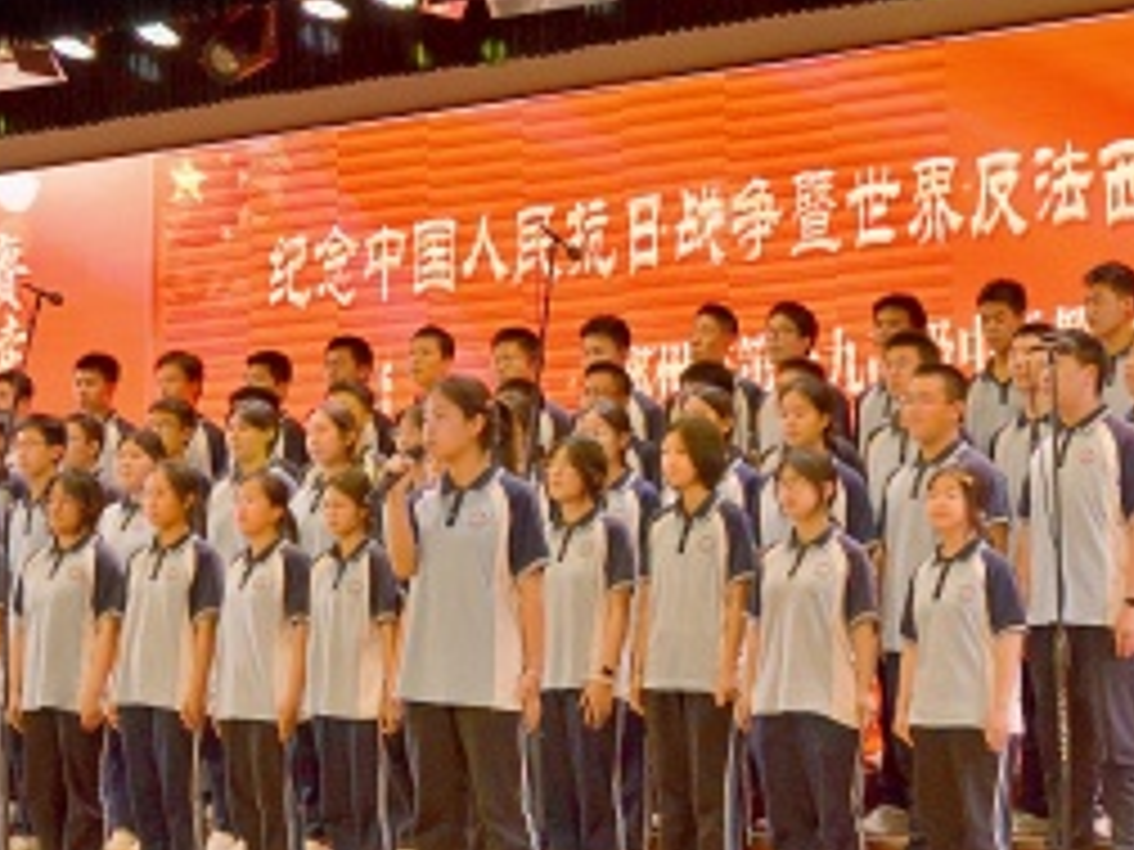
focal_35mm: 96
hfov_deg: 20.4
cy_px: 133
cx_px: 567
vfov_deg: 15.3
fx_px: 3145
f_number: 6.3
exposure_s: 1/160
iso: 1000
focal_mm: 28
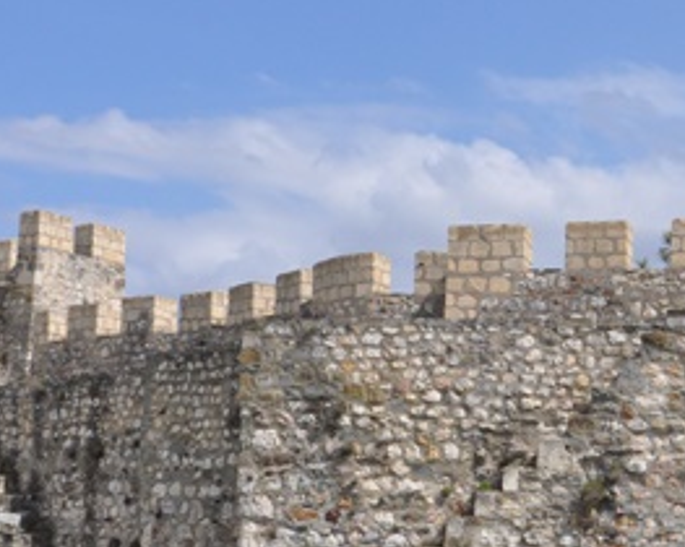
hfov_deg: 24.5
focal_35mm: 77
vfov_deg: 19.9
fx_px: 1560
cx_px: 526
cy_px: 340
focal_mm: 18
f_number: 14
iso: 640
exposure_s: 1/800
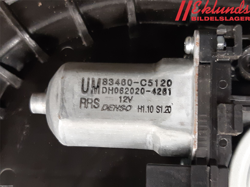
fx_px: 188
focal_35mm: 26
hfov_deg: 67.3
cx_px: 125
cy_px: 94
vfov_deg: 53.1
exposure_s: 1/25
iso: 200
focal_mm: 3.93
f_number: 1.7
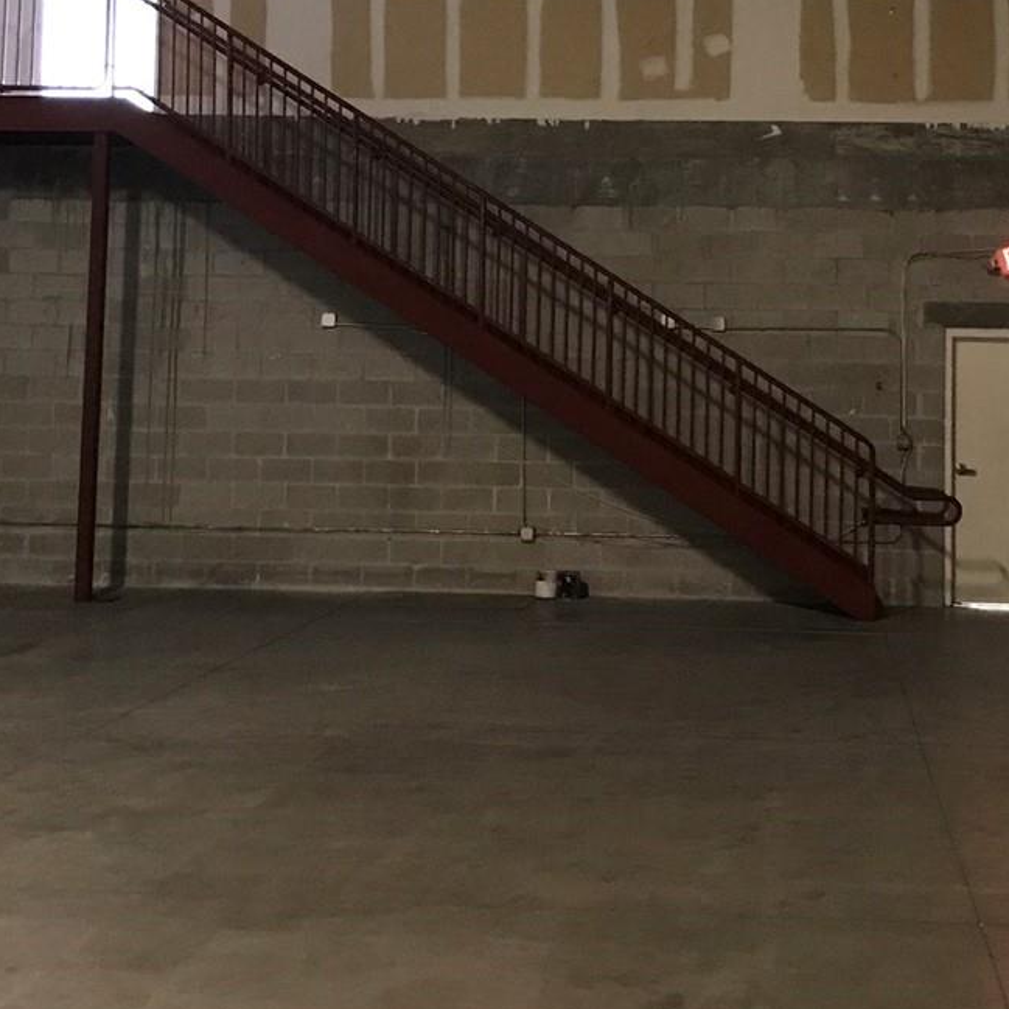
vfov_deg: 27.7
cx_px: 664
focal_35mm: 61
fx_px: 2012
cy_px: 247
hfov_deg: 28.0
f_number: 1.8
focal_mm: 3.99
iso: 100
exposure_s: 1/4
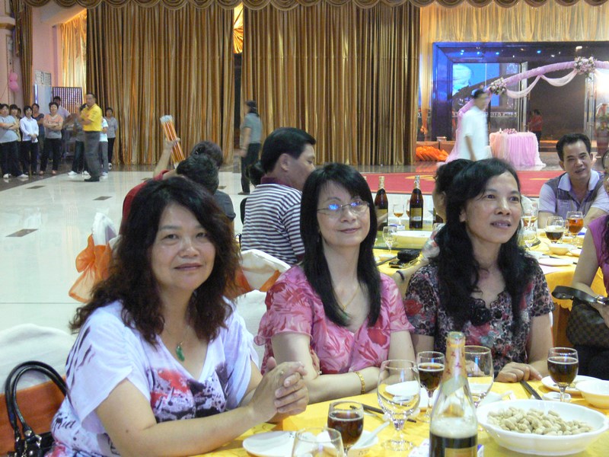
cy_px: 228
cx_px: 304
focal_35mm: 59
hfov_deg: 32.7
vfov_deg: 24.8
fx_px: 1038
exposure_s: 1/15
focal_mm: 12.5
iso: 400
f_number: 3.2
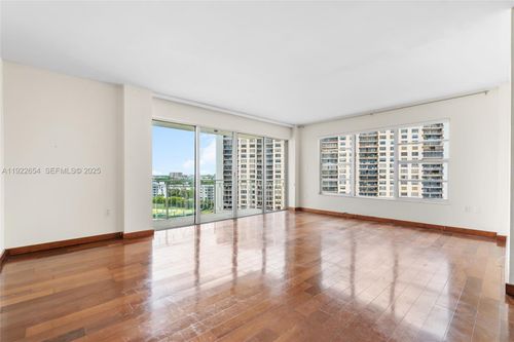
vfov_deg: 73.7
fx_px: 228
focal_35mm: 16
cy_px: 171
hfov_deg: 96.8
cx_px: 257
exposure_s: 1/13
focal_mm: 16
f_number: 9
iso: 250
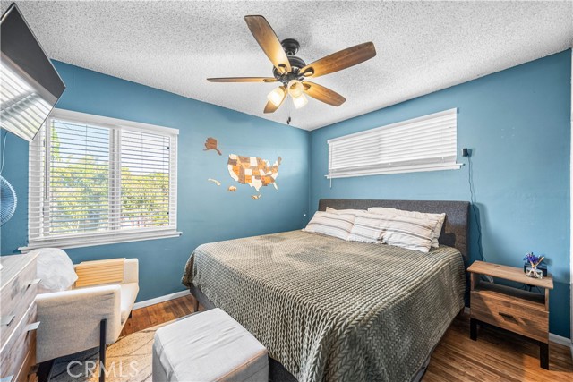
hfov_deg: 108.3
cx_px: 286
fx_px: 207
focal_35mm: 13
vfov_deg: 85.5
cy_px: 191
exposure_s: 1/15
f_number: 3.2
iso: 1000
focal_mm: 13
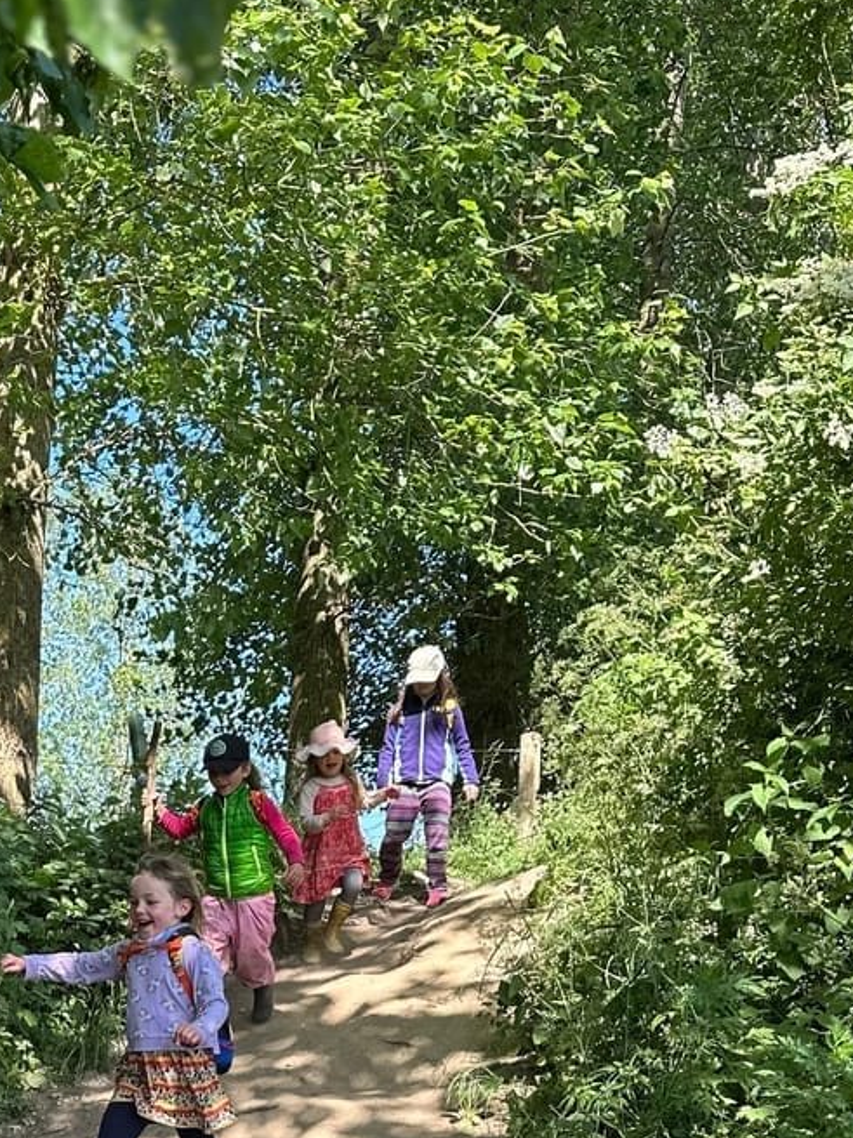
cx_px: -8
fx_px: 1808
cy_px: 1069
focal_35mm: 55
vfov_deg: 32.8
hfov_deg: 25.2
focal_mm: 6.86
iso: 80
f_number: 1.78
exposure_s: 1/903
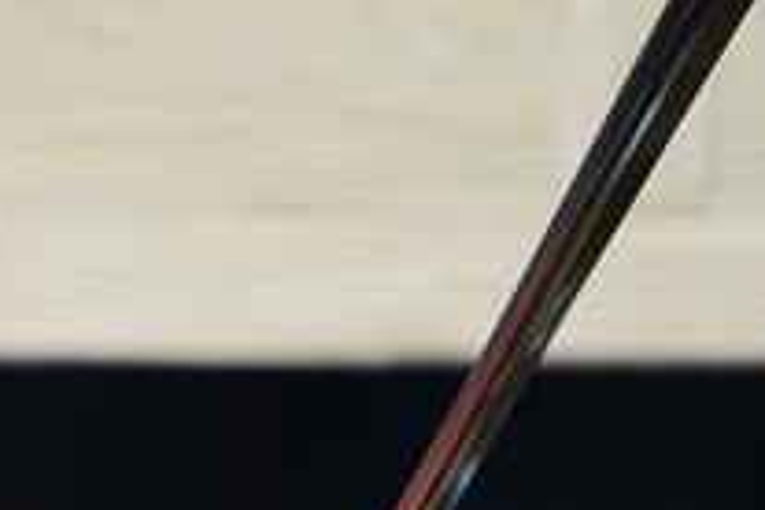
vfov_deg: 7.5
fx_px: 3782
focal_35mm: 178
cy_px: 833
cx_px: -606
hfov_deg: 10.8
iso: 640
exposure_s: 1/60
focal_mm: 46
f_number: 4.5
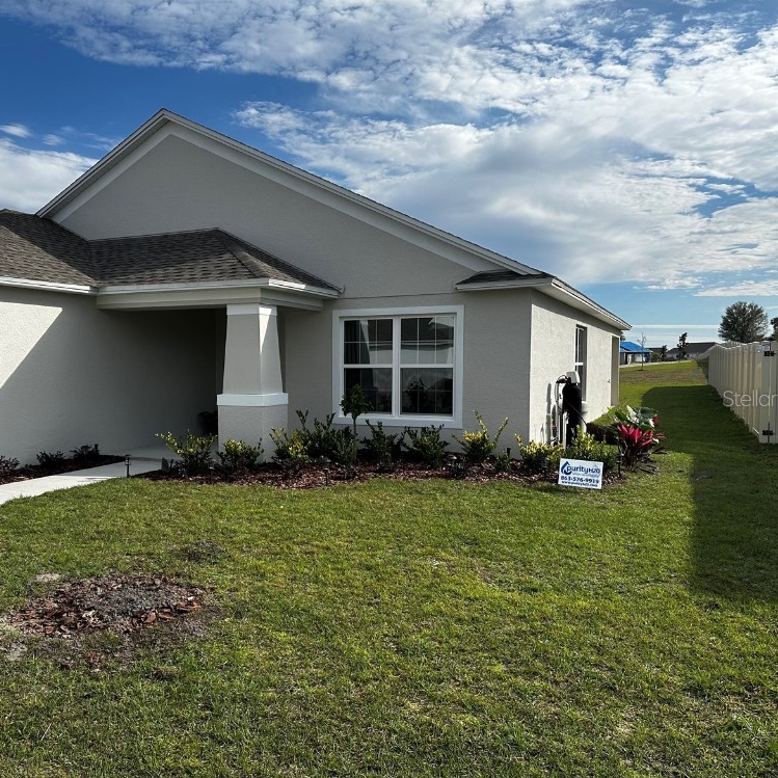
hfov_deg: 54.9
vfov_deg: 55.6
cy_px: 398
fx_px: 737
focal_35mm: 29
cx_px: 289
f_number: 1.78
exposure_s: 1/5263
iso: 80
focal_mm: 6.86
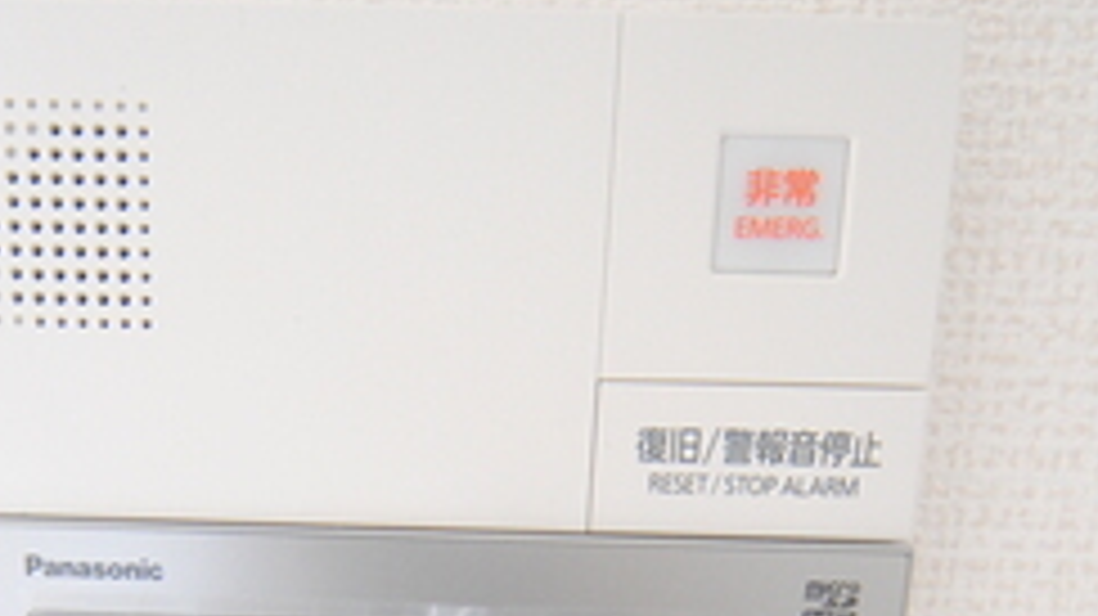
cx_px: 400
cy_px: 872
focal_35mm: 33
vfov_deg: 27.3
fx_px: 960
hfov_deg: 58.6
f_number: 4.5
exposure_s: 1/30
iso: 640
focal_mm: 8
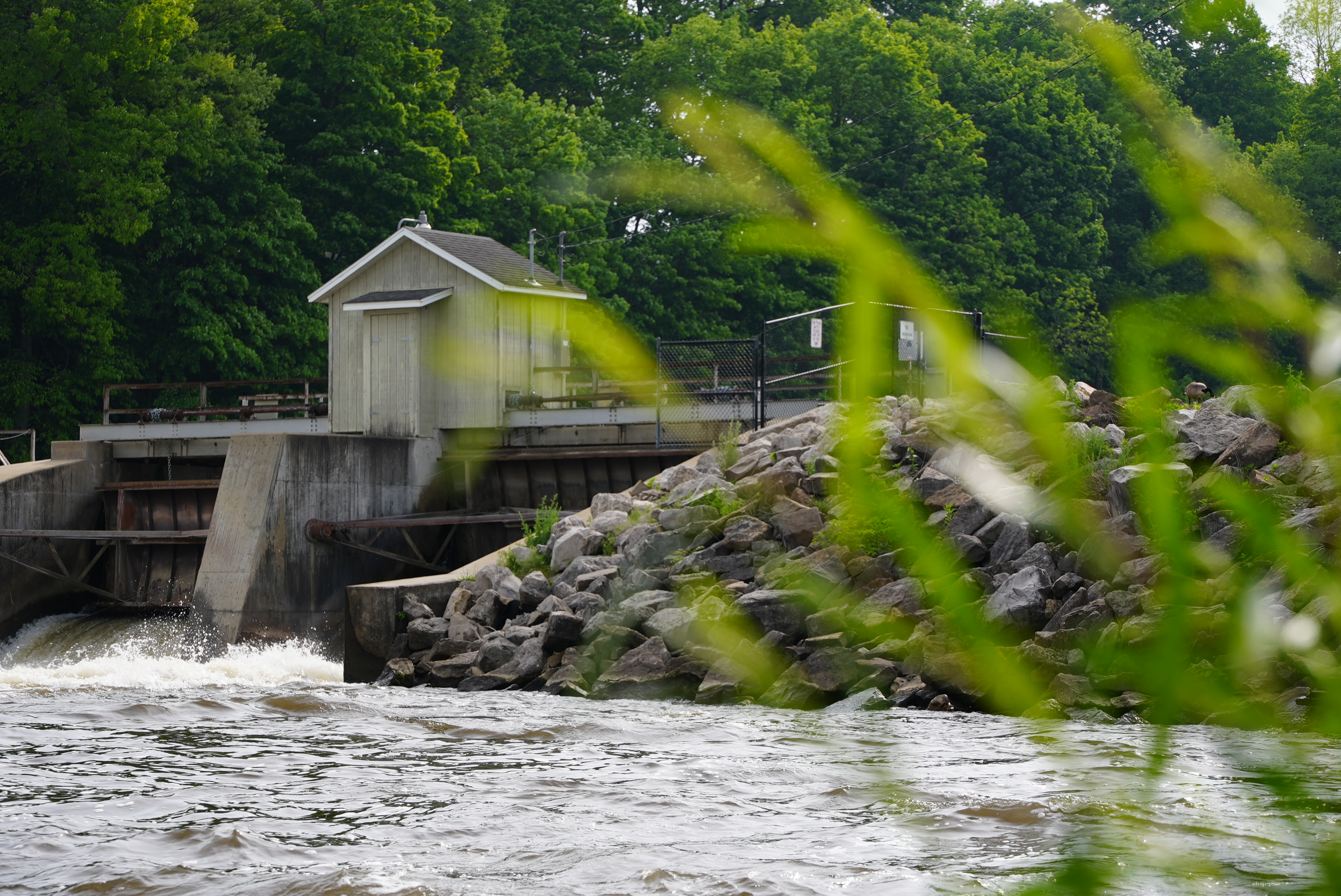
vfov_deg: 14.4
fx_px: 3541
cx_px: 670
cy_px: 448
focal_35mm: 95
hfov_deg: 21.4
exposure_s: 1/160
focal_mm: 95
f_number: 7.1
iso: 80
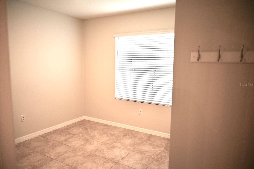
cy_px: 84
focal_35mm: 26
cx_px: 127
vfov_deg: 48.7
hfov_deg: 68.4
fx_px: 187
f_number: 2.8
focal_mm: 26.5
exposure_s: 1/160
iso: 400
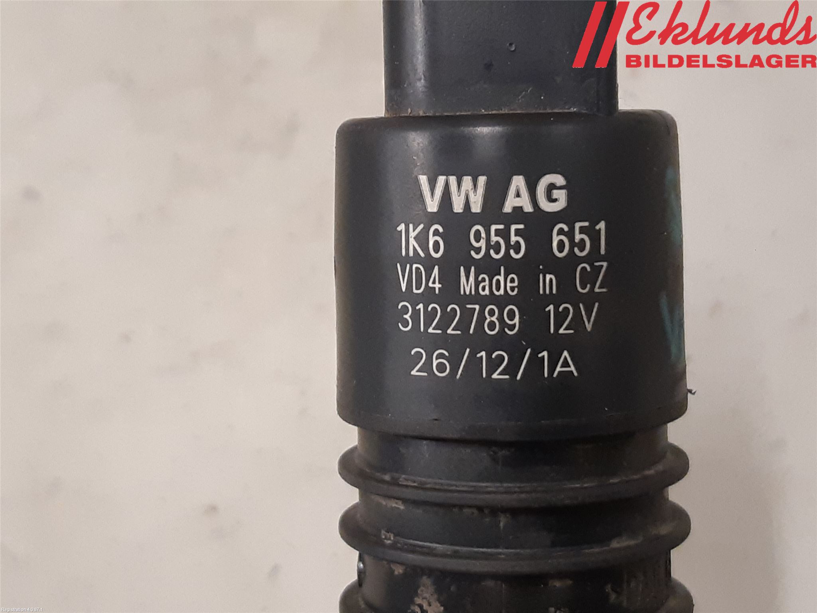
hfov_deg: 67.3
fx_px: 614
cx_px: 408
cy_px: 306
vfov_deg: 53.1
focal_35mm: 26
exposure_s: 1/50
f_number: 1.7
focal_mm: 3.93
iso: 200
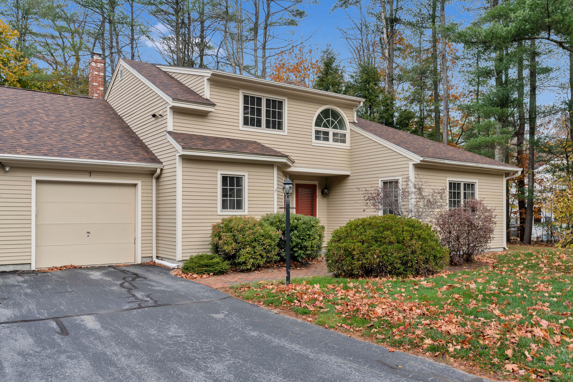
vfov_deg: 45.0
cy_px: 191
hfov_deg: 63.7
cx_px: 286
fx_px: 462
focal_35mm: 29
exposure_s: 1/500
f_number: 8
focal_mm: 29
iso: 800
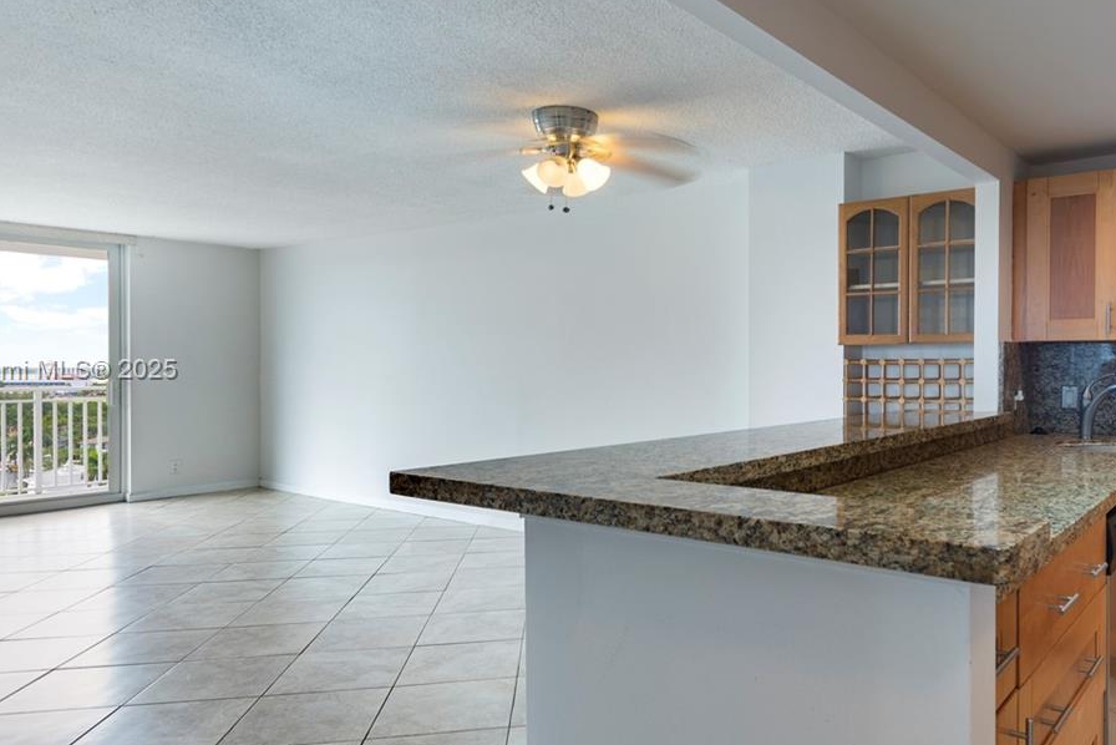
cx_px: 775
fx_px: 775
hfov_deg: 68.7
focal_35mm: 25
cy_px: 372
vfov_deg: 51.3
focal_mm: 14
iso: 640
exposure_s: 1/200
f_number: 9
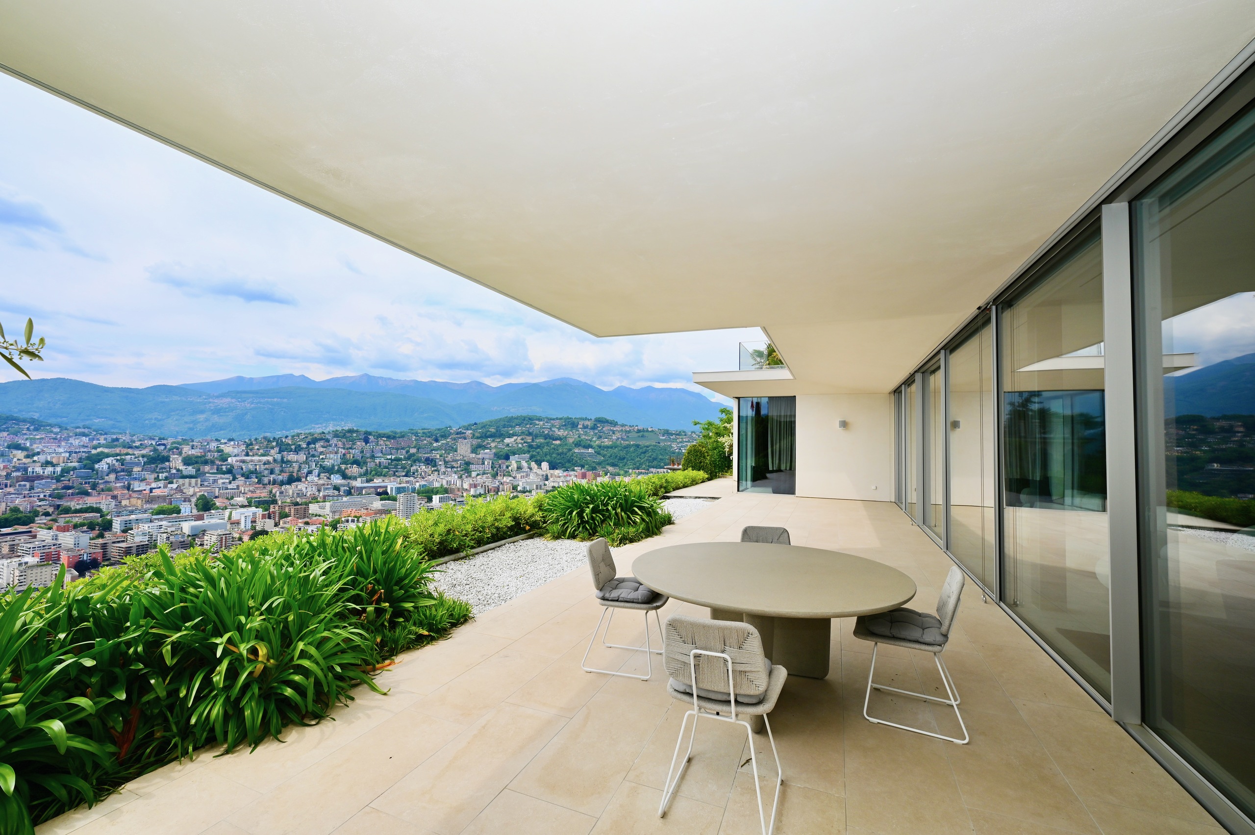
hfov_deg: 104.3
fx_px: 488
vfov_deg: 81.1
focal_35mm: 14
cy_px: 418
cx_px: 628
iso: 100
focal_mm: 14
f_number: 10
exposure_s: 1/200
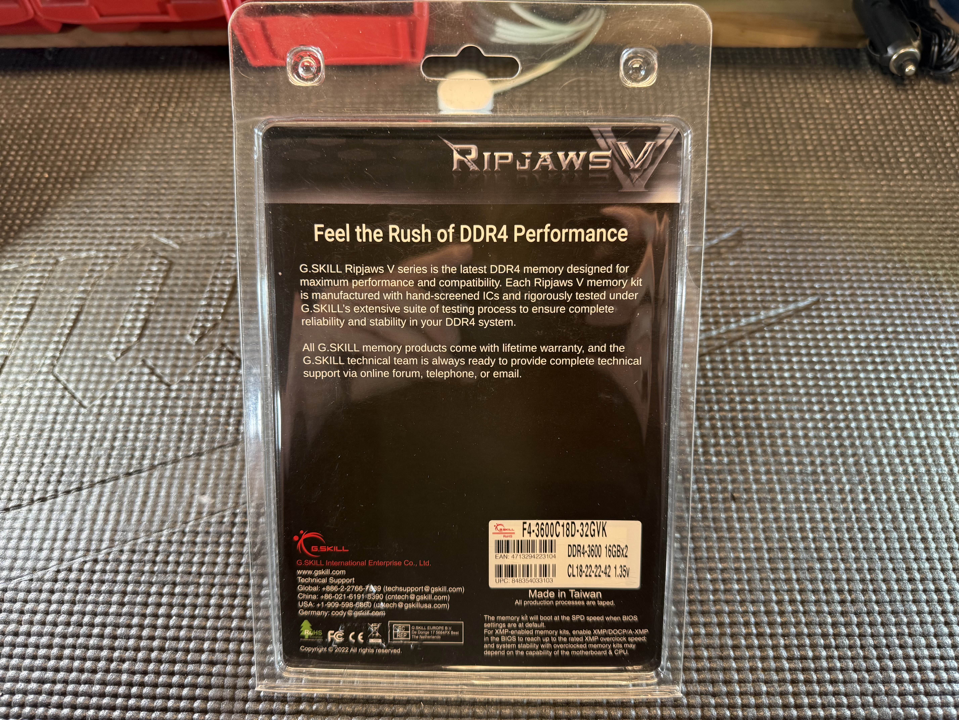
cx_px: 480
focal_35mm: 24
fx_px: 665
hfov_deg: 71.6
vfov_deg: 56.8
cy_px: 360
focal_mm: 6.76
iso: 160
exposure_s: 1/60
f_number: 1.78
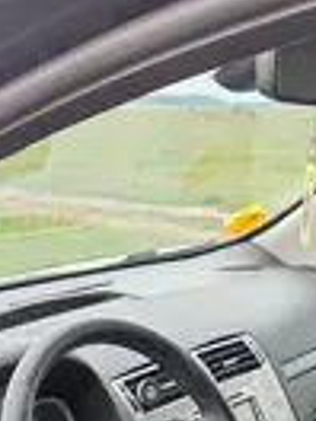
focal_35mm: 82
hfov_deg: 18.0
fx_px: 998
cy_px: 635
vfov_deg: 20.4
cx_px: 121
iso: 50
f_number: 1.9
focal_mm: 6.12
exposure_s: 1/120
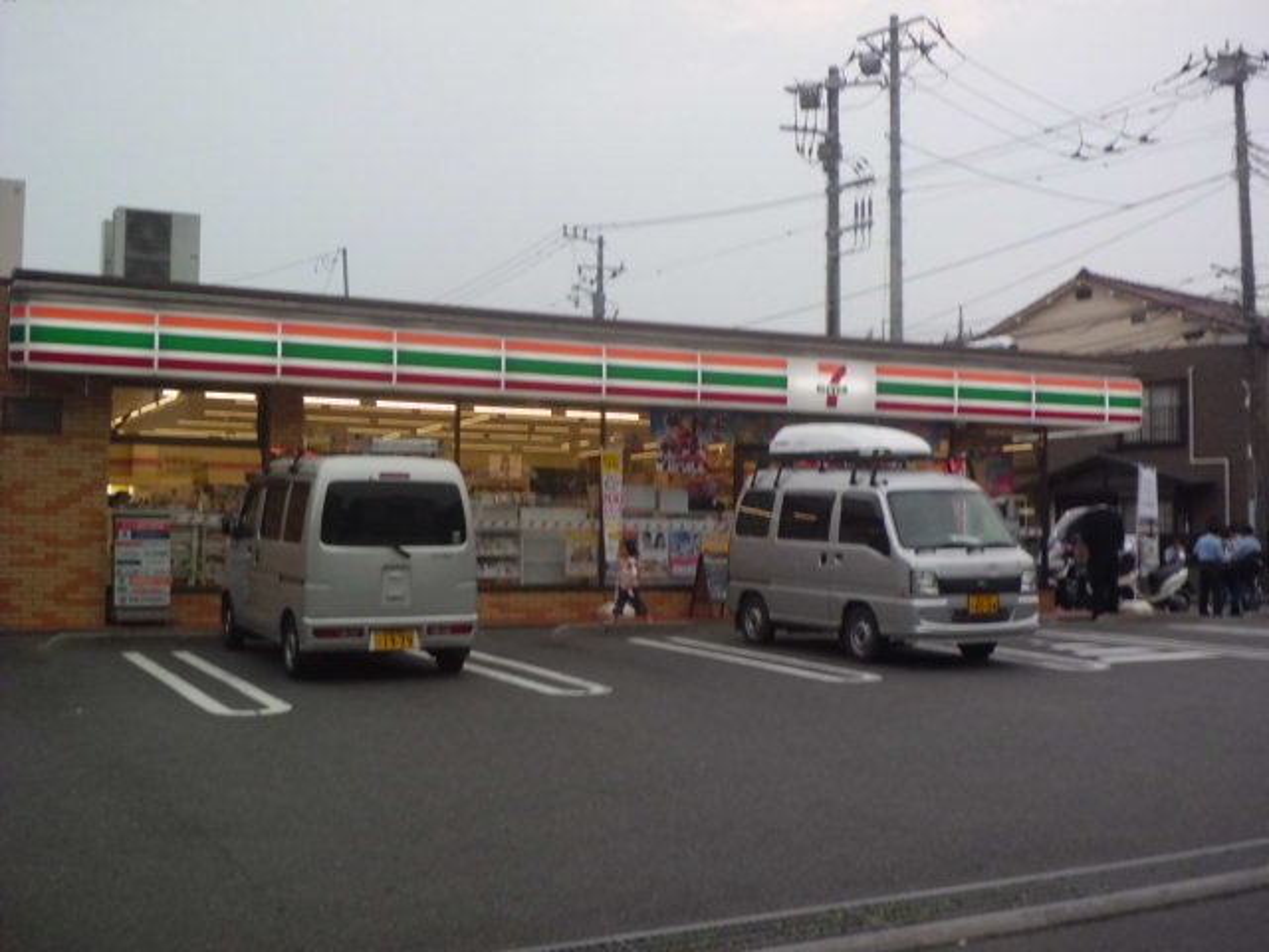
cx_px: 634
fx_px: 1723
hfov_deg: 40.4
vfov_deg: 30.9
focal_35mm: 47
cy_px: 476
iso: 100
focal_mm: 8.3
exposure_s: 1/60
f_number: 3.4
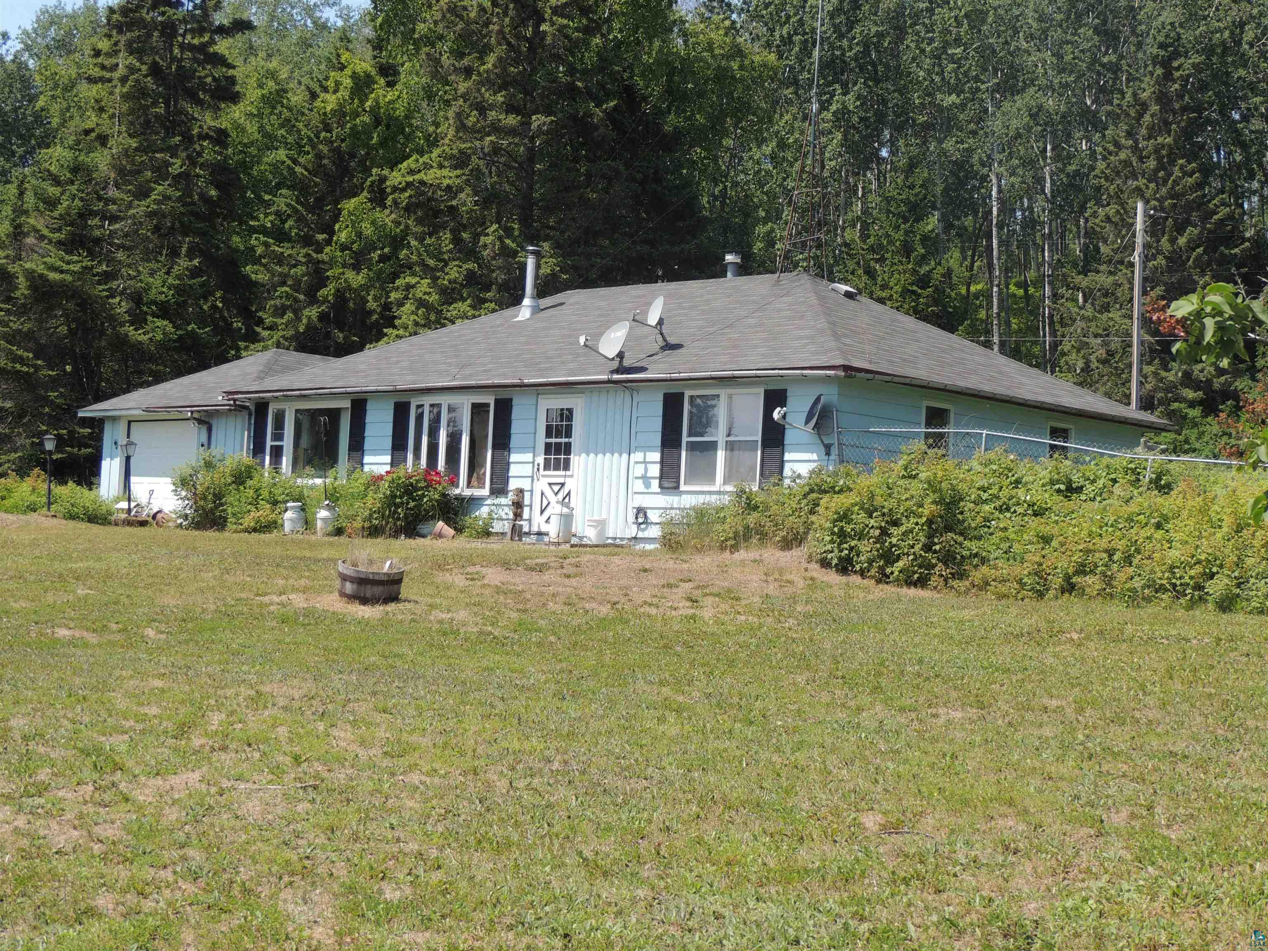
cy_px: 476
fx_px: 2015
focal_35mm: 55
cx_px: 634
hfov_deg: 34.9
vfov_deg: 26.6
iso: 100
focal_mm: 9.8
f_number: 3.7
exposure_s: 1/640
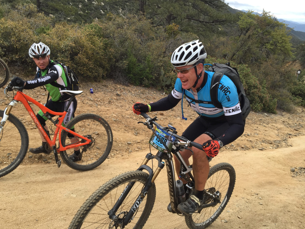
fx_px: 264
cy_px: 114
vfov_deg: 46.8
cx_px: 148
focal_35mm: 30
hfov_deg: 59.9
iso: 32
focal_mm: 4.15
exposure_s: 1/514
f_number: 2.2
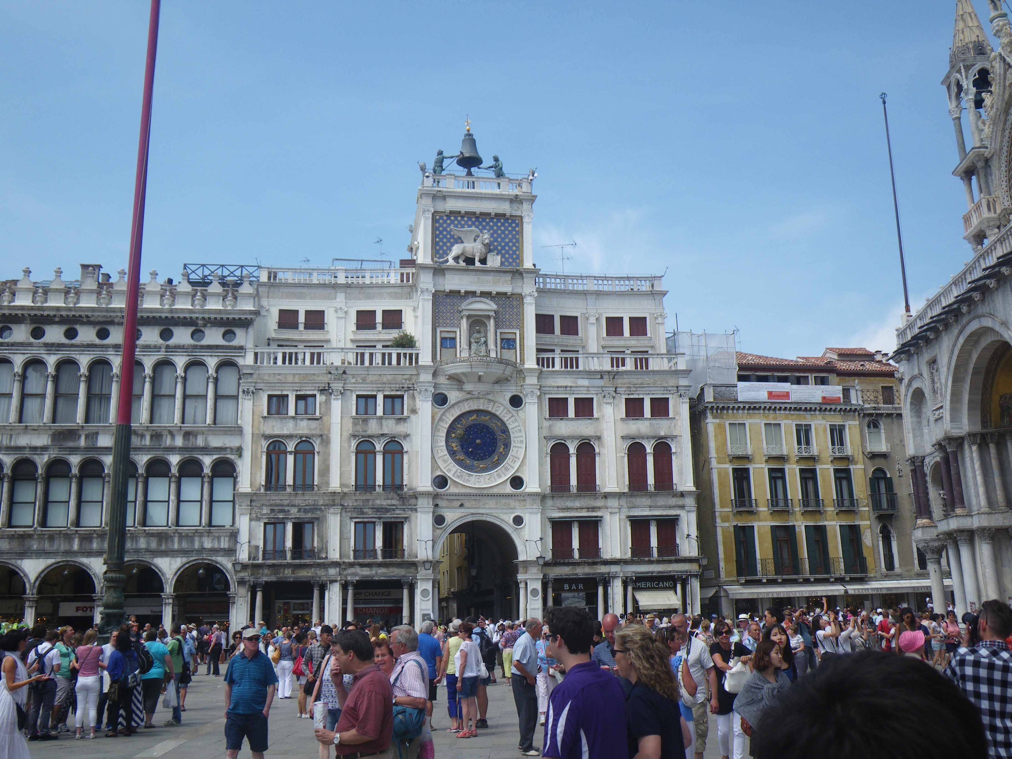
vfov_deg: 41.8
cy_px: 380
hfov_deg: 54.0
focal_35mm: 34
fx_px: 994
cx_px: 506
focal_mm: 6.1
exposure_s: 1/250
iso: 50
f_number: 4.6
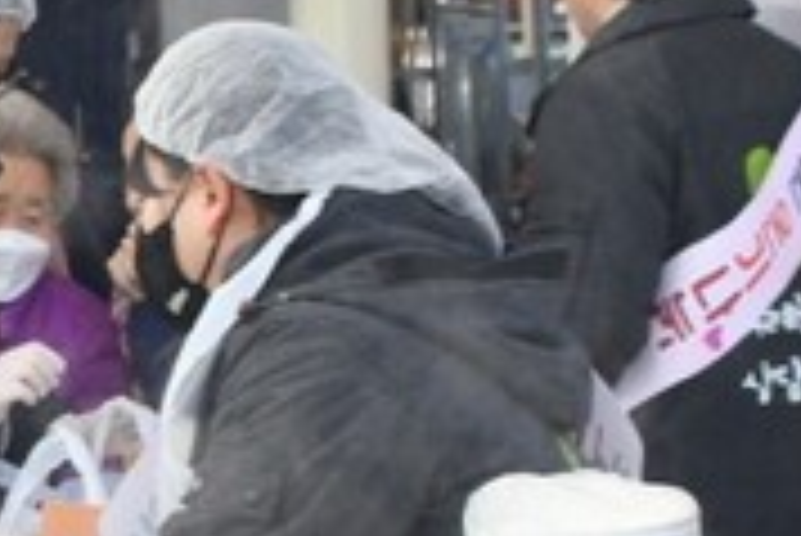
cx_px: -396
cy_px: 736
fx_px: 4476
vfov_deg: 6.8
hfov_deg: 9.9
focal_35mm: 201
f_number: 6.3
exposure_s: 1/250
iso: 400
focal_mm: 28
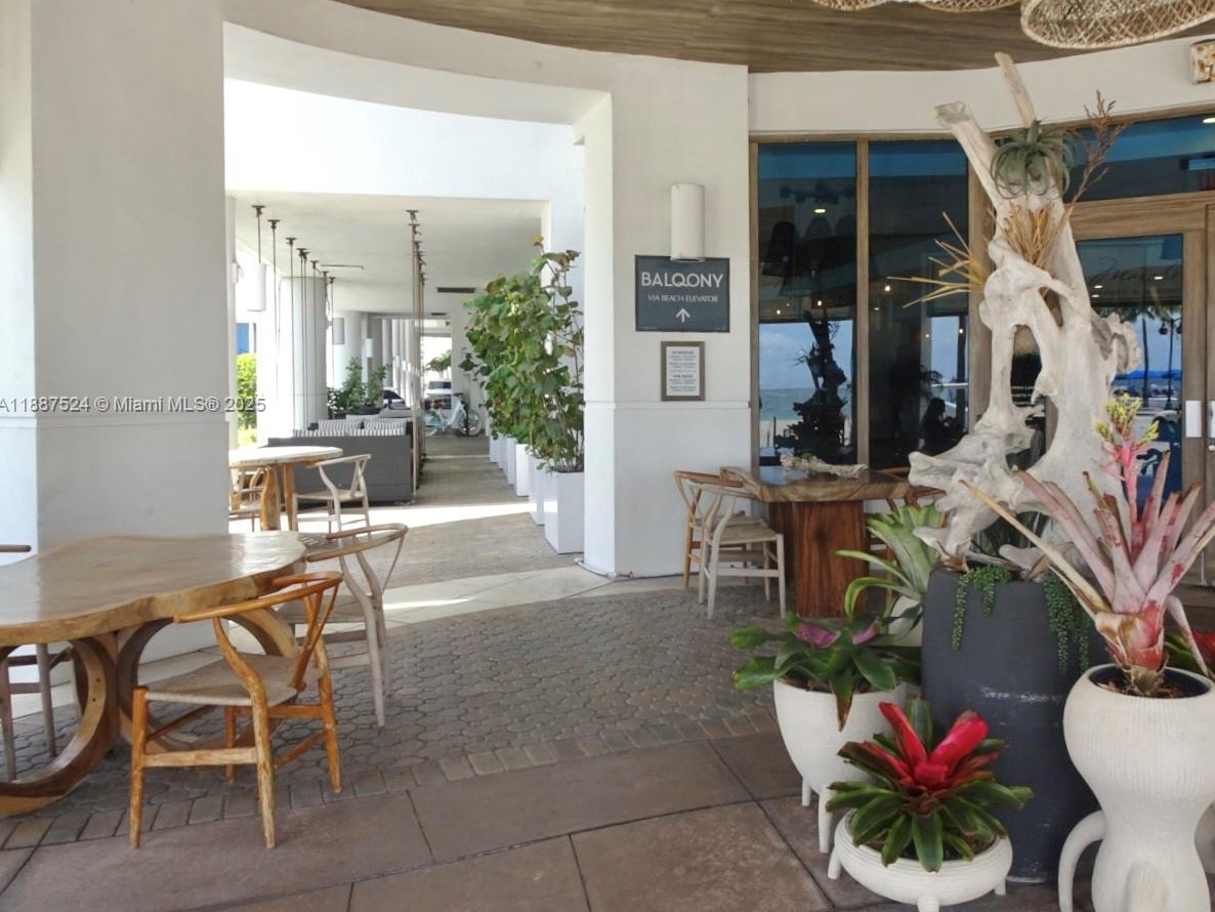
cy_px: 405
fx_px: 983
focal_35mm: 28
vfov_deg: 49.7
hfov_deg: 63.1
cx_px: 701
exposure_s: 1/200
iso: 80
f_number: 3.5
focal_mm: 4.1
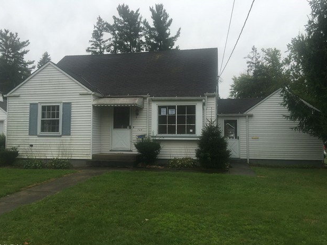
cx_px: 167
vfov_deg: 46.8
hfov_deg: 60.0
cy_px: 126
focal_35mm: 30
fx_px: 283
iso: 25
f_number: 2.2
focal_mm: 4.15
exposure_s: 1/353
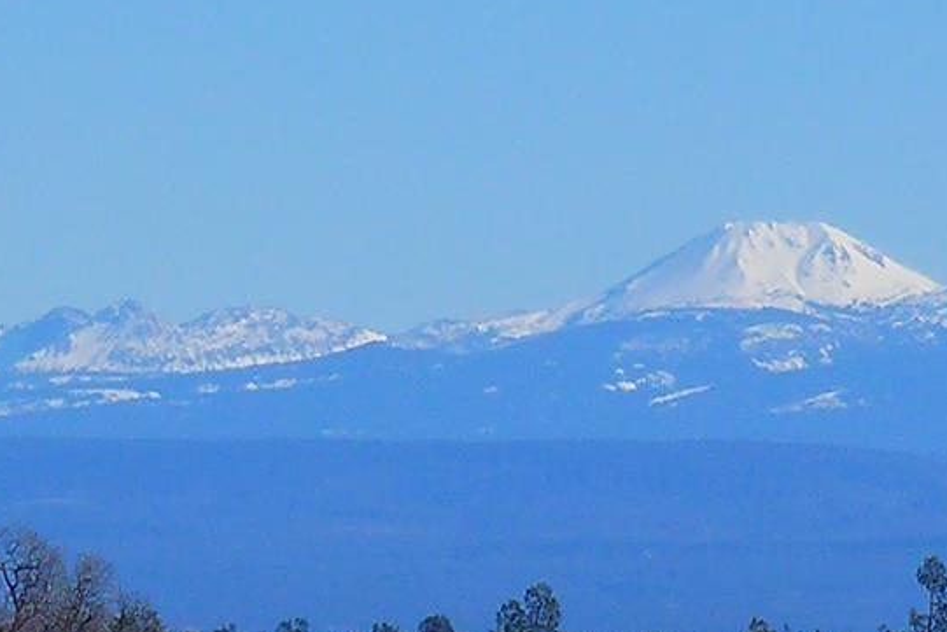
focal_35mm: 538
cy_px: 539
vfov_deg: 2.6
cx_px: 723
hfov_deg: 3.8
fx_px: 14155
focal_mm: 17.7
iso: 80
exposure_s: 1/1300
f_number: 4
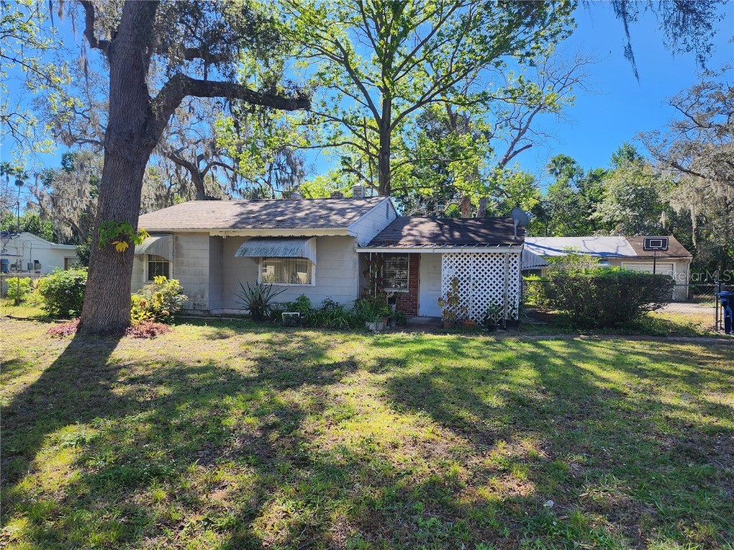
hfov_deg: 73.9
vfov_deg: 58.9
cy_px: 275
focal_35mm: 23
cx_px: 367
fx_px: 488
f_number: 1.8
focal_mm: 6.4
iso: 12
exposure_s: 1/377
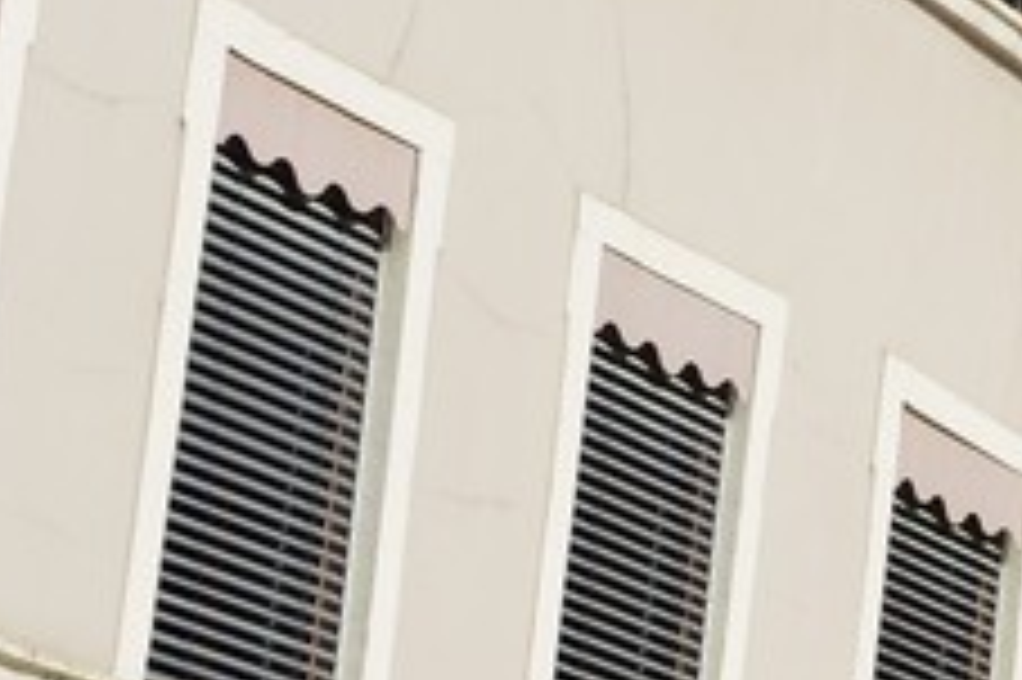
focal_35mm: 226
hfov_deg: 7.6
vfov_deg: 6.1
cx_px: 3332
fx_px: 6411
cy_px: 572
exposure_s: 1/320
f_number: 10
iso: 200
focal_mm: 32
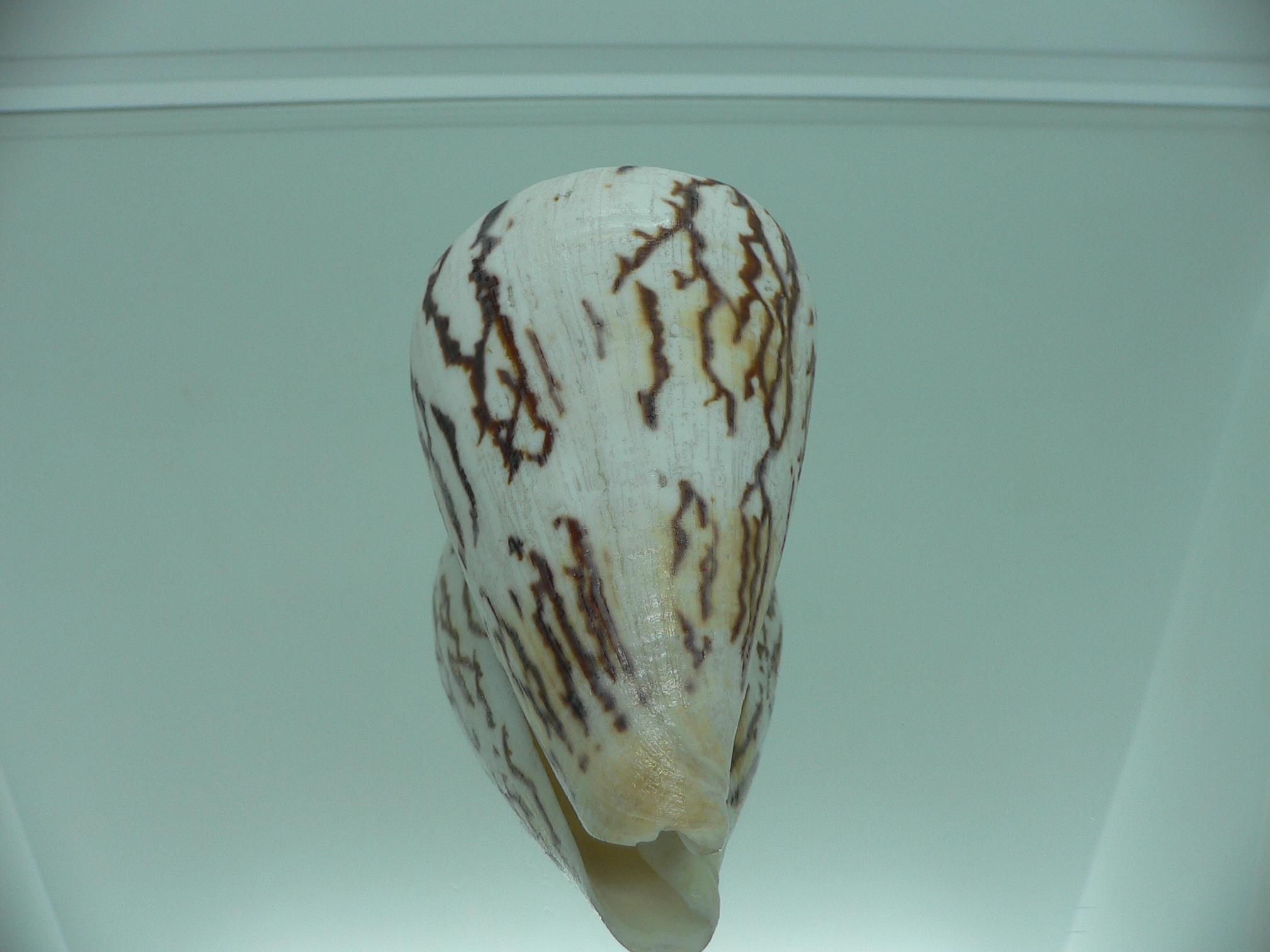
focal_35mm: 35
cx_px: 635
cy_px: 476
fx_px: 1284
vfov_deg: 40.7
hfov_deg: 52.6
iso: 80
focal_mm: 4.6
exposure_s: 1/80
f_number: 2.8
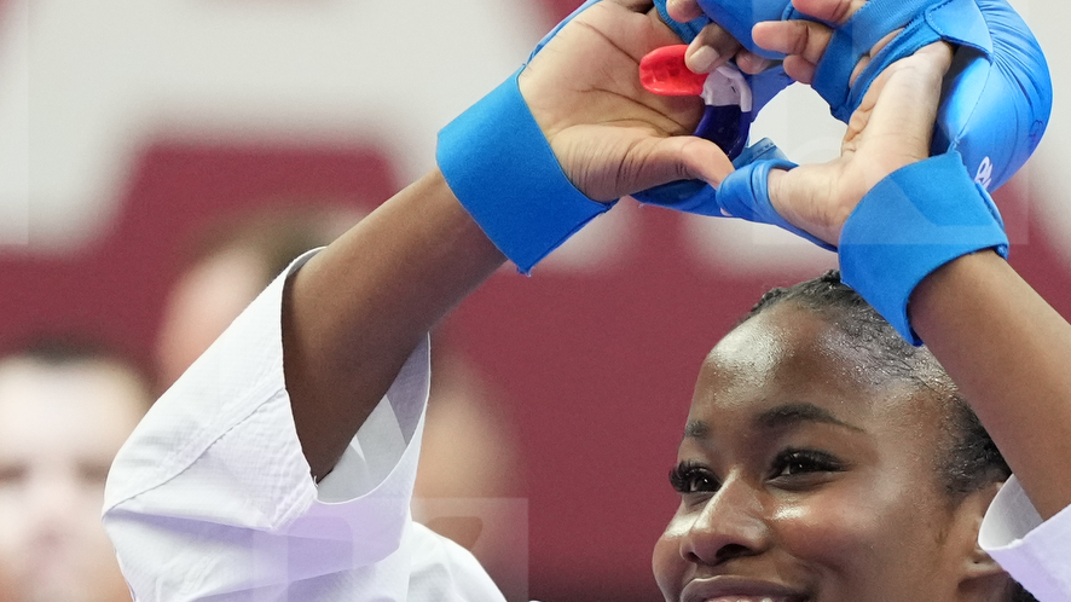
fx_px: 25185
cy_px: 633
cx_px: 891
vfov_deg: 1.4
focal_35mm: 887
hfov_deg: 2.4
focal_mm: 200
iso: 4000
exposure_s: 1/1000
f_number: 2.8
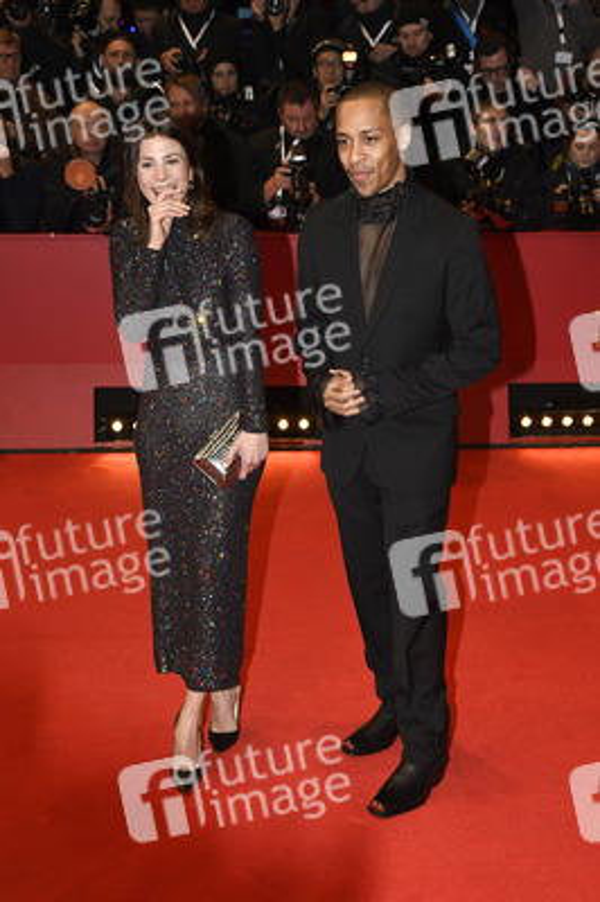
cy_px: 451
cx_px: 300
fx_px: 1152
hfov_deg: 29.2
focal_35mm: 46
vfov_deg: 42.8
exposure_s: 1/250
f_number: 6.3
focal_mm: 31
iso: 800
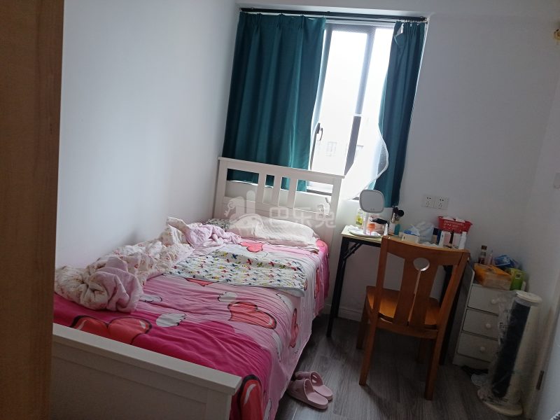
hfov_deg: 71.6
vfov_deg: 56.8
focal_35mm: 24
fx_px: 388
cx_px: 280
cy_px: 210
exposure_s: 1/33.3
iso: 932
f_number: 1.75
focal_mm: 5.25
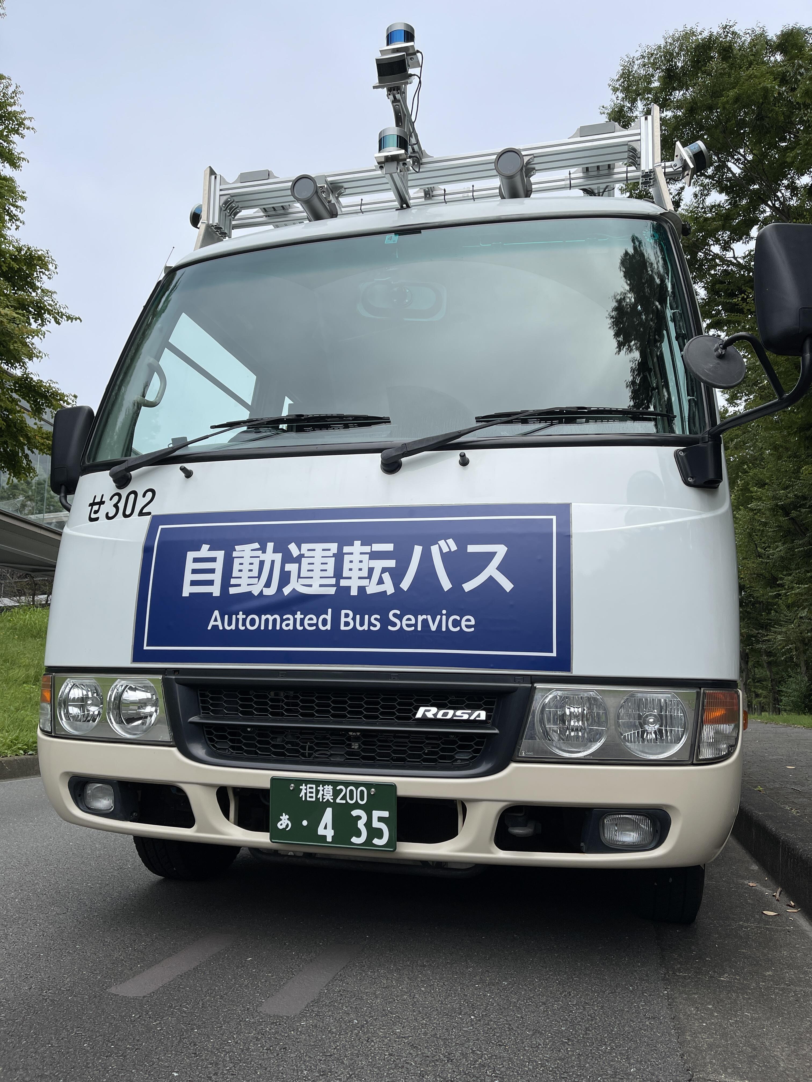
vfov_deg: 67.3
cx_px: 406
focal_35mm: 26
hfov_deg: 53.1
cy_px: 541
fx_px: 813
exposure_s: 1/4049
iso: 32
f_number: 1.6
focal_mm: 5.1
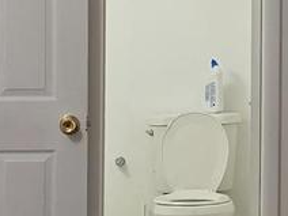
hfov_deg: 12.4
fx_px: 1298
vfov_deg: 9.5
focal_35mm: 156
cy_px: 37
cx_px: 341
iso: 250
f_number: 1.7
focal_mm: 6.3
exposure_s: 1/120
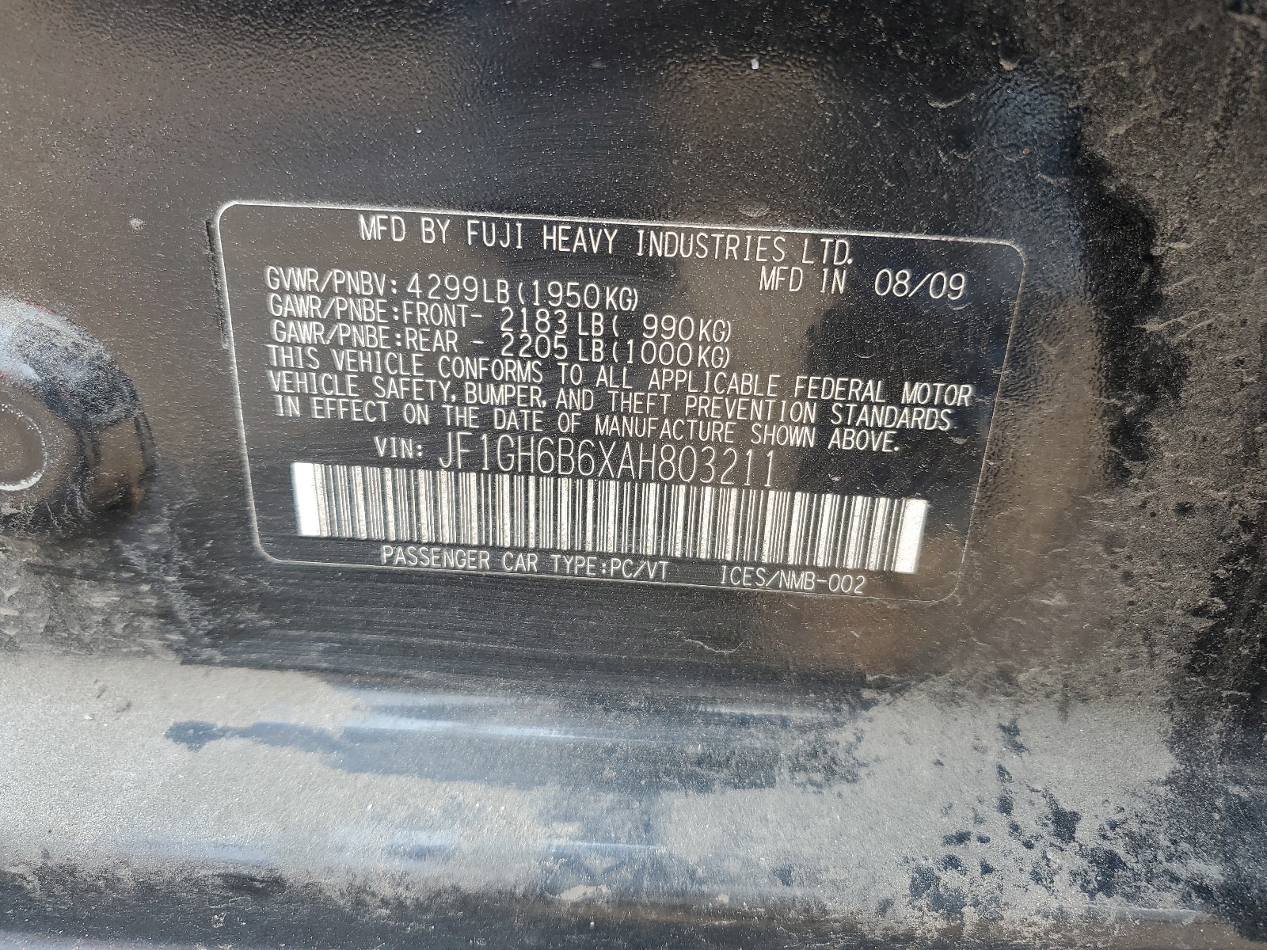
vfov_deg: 53.1
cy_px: 475
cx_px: 634
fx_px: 952
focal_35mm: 26
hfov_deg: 67.3
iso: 50
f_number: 1.5
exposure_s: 1/123
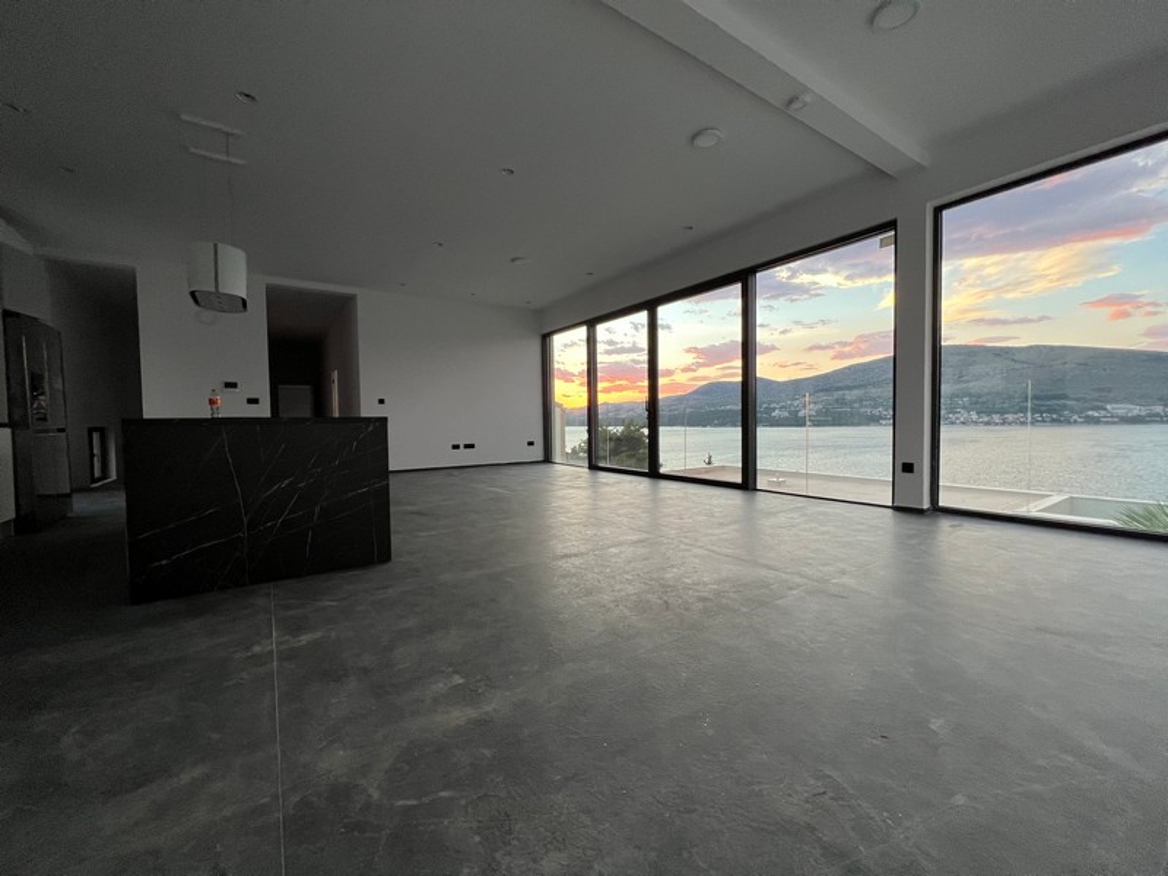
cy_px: 438
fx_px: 439
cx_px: 584
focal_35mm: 13
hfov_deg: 106.2
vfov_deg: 89.9
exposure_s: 1/99
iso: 125
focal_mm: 1.57
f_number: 1.8
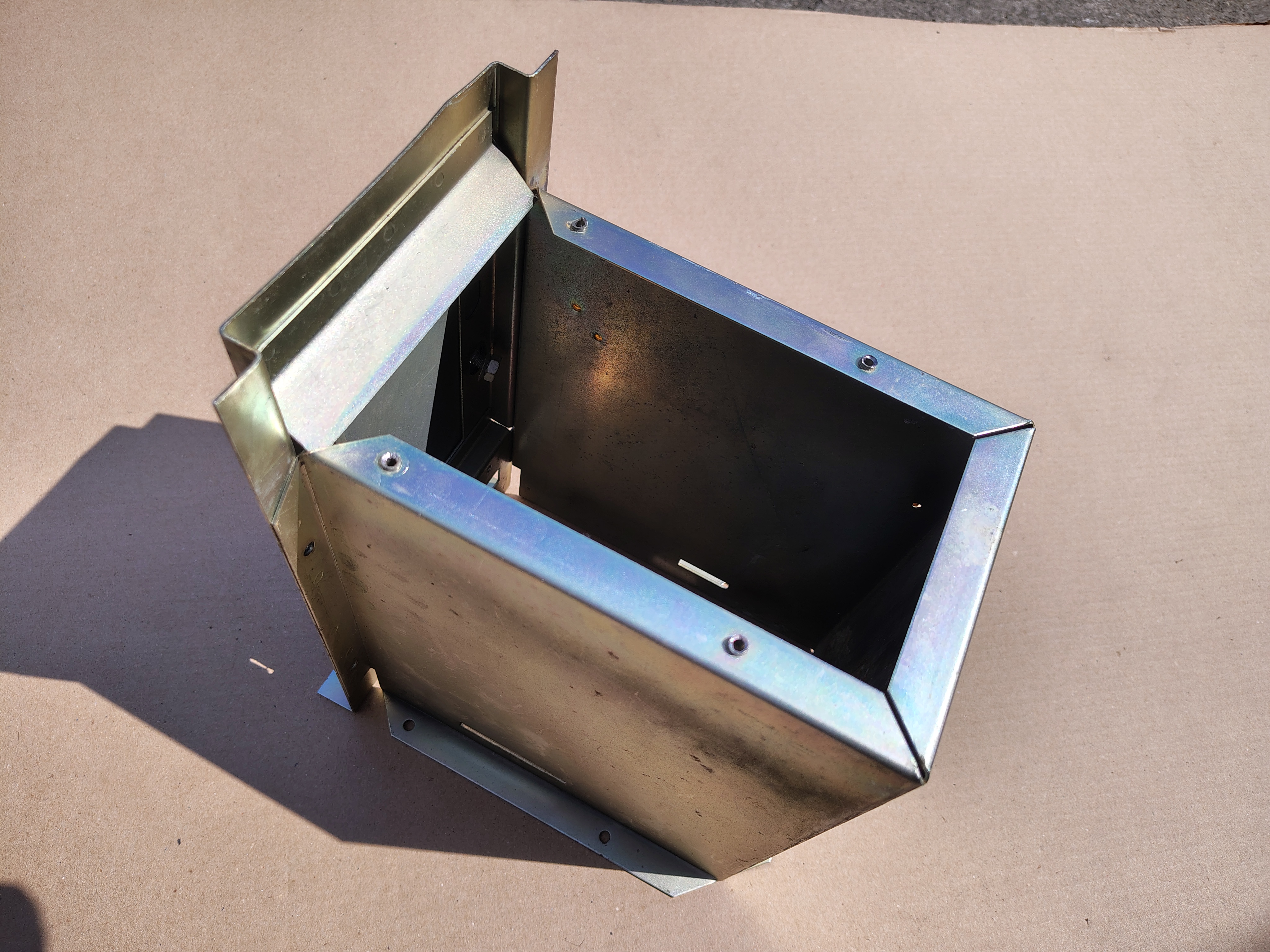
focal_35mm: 24
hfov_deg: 71.6
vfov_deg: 56.8
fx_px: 881
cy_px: 476
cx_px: 635
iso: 100
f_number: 1.8
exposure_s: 1/1752
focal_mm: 5.56
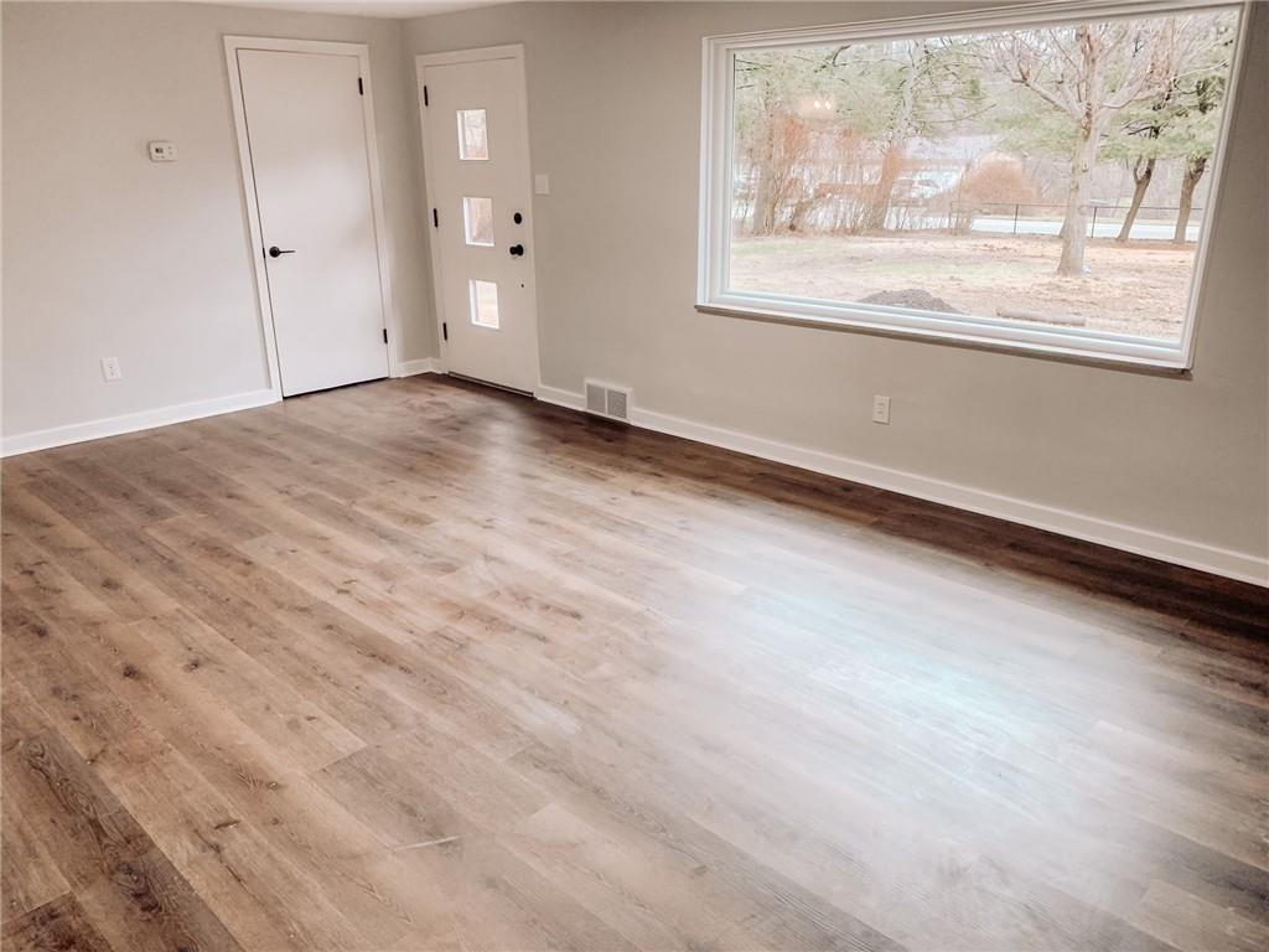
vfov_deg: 53.1
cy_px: 476
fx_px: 953
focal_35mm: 26
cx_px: 634
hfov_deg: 67.3
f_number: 1.8
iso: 64
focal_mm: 4.25
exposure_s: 1/60
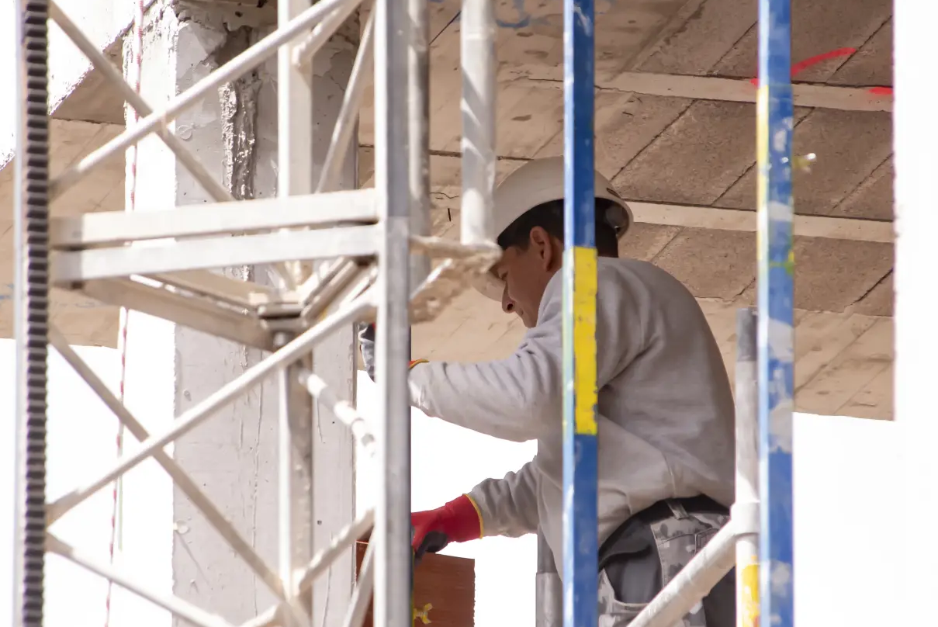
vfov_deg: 2.2
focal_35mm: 635
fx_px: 16557
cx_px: 521
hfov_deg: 3.2
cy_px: 327
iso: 4000
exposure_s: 1/4000
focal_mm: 400
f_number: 5.6
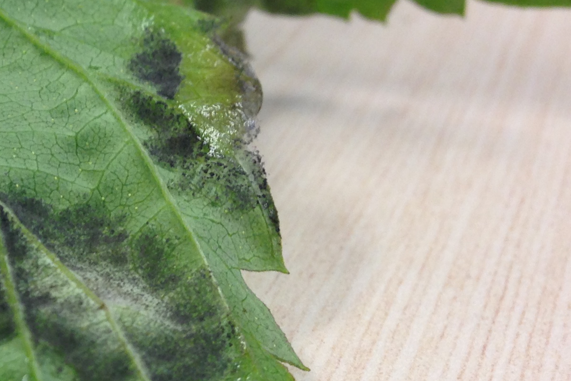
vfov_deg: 14.7
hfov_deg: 20.3
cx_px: -142
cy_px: 196
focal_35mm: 93
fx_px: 1475
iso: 64
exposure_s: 1/20
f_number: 2.4
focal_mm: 4.12
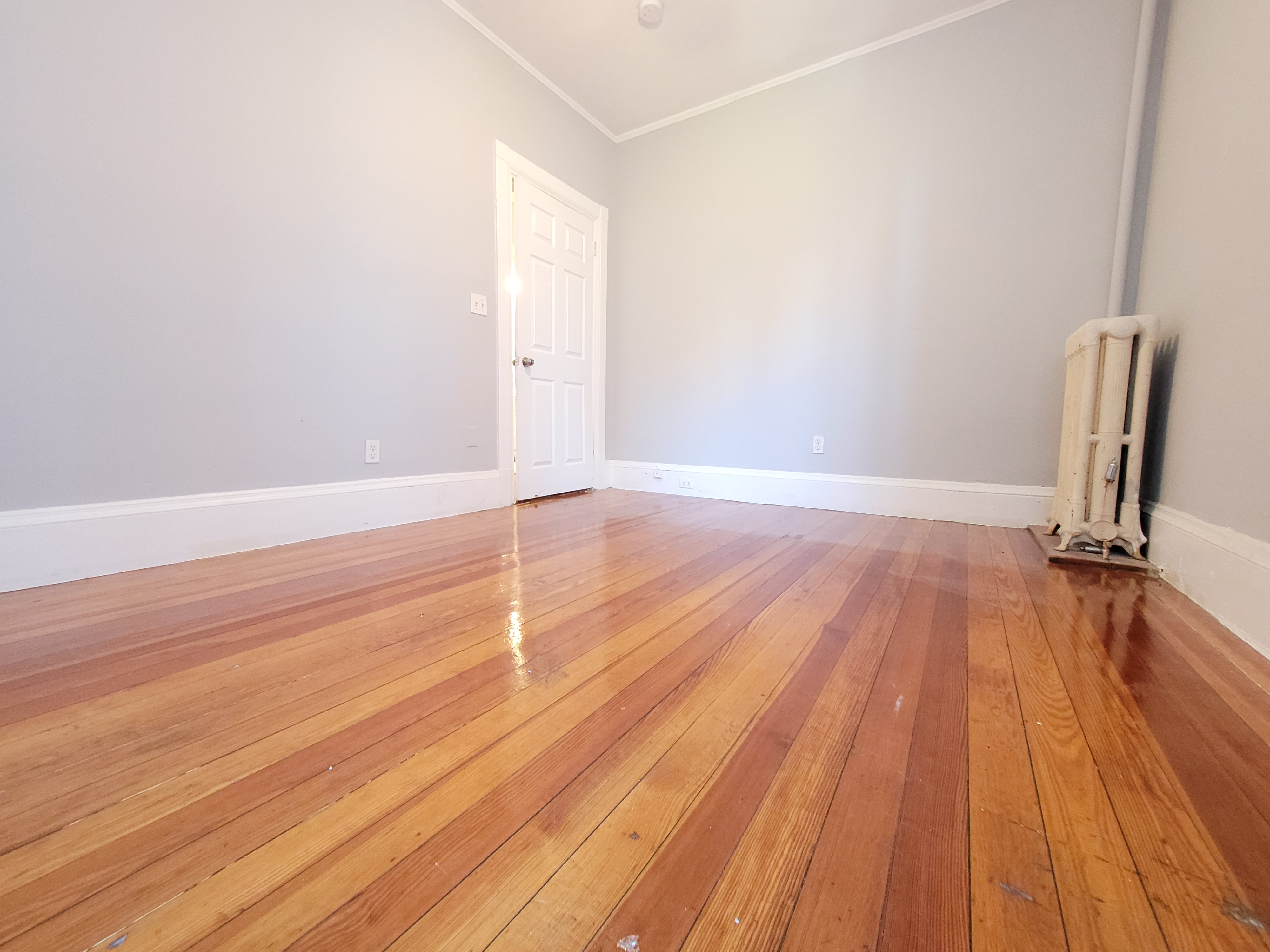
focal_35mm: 13
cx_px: 635
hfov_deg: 106.2
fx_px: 477
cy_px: 476
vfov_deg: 89.9
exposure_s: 1/24
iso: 640
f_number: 2.2
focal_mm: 1.74
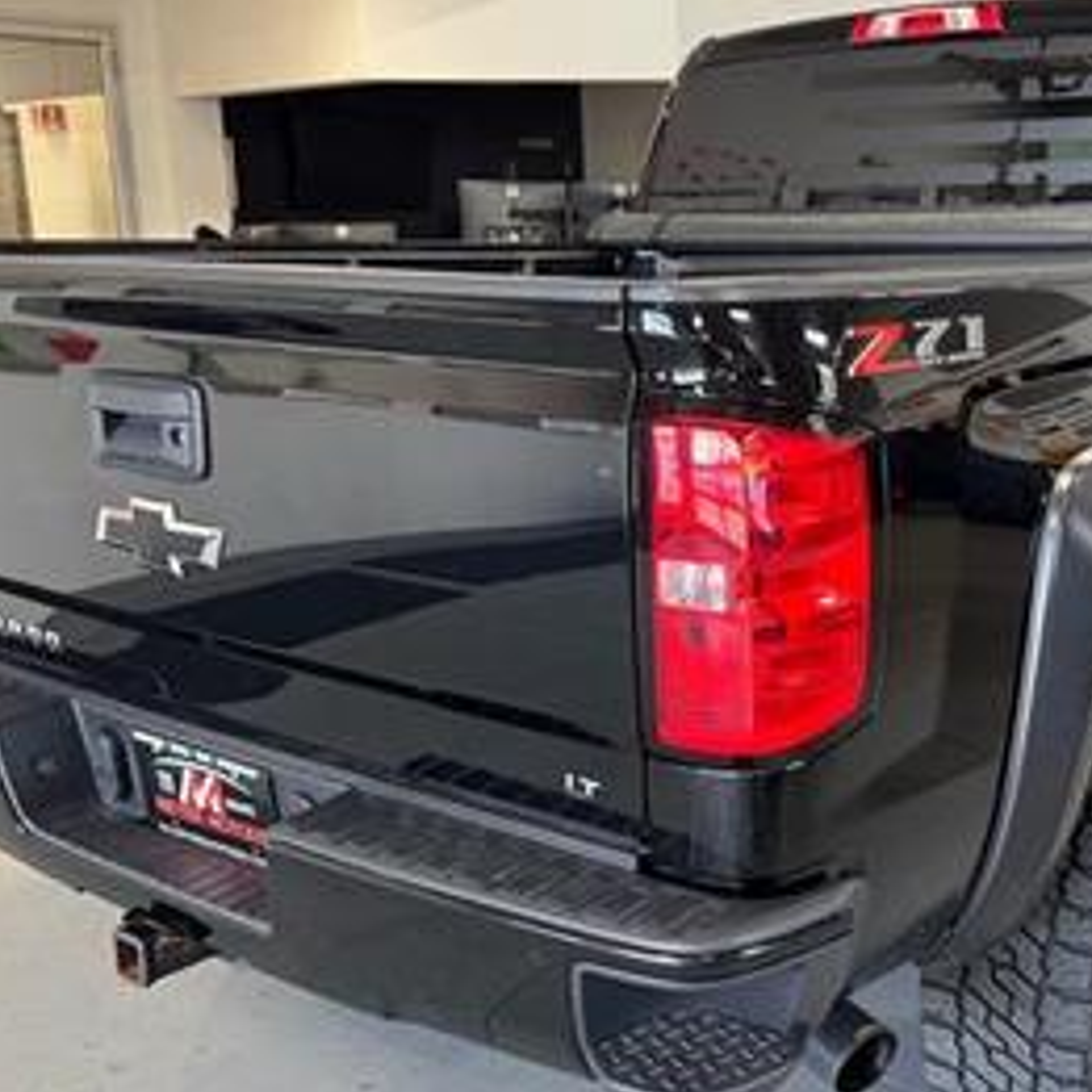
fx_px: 1463
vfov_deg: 40.9
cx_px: 770
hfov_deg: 40.2
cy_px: 586
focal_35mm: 41
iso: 250
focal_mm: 6.76
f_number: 1.78
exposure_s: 1/60
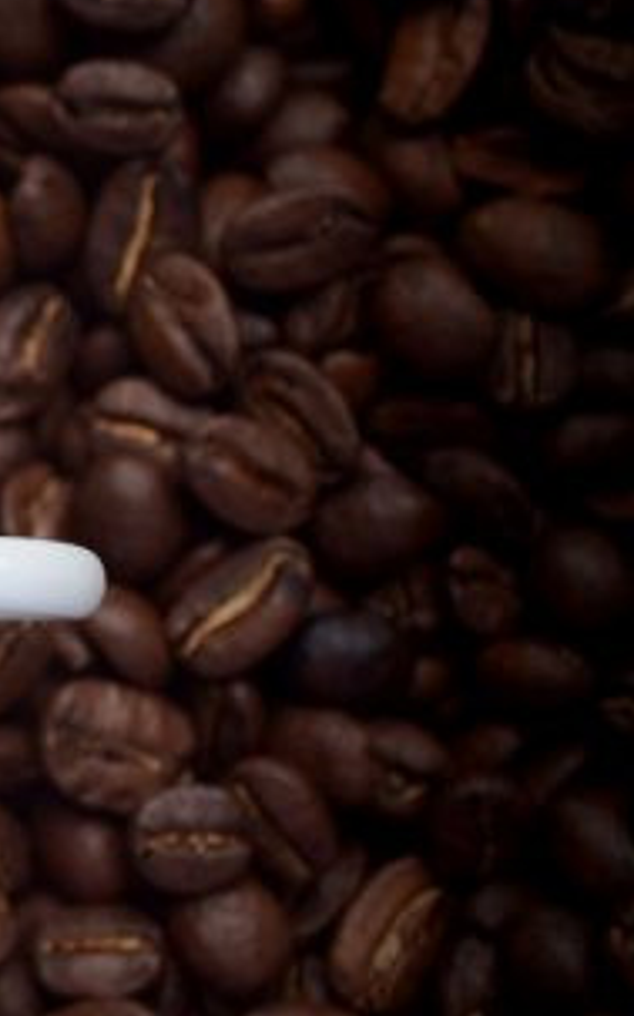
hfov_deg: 8.1
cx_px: -597
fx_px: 4291
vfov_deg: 13.5
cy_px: 537
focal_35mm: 155
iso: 100
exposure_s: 1/60
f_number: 4
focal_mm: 40
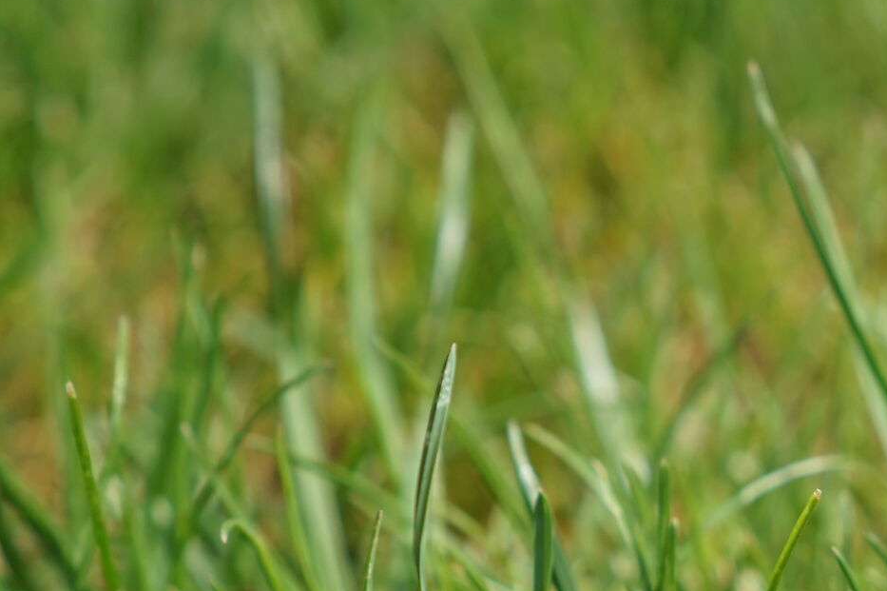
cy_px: 716
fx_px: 4753
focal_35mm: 193
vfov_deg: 7.1
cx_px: 1049
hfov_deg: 10.5
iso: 100
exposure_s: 1/320
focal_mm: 50
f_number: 3.5
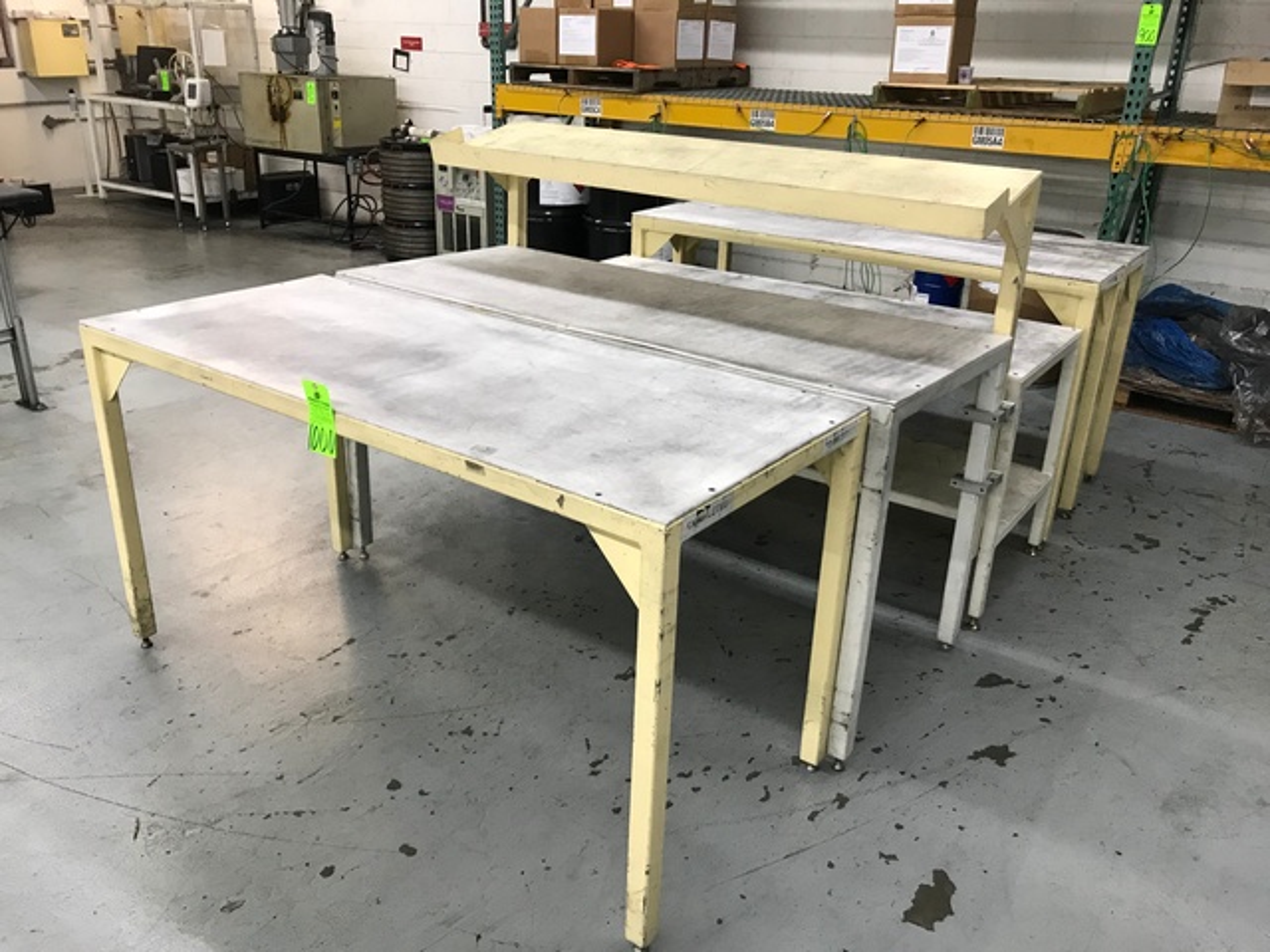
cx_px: 635
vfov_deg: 49.7
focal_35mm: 28
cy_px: 476
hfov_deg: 63.4
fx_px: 1027
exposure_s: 1/30
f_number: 1.8
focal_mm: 3.99
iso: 32
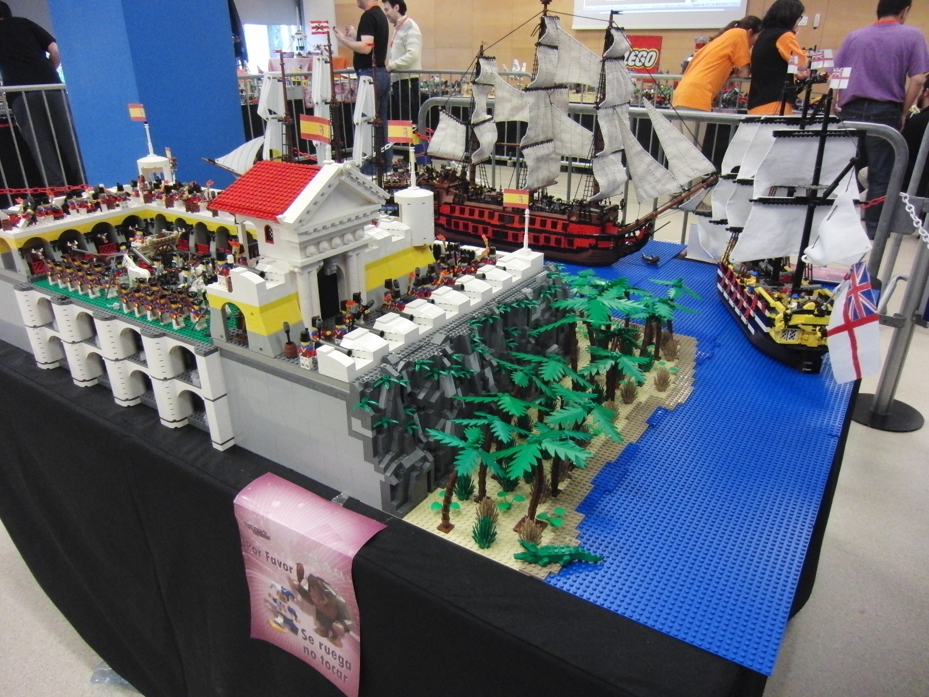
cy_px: 348
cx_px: 464
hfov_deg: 71.6
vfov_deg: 56.8
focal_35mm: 24
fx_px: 644
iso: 800
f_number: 3.2
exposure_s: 1/50
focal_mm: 4.3
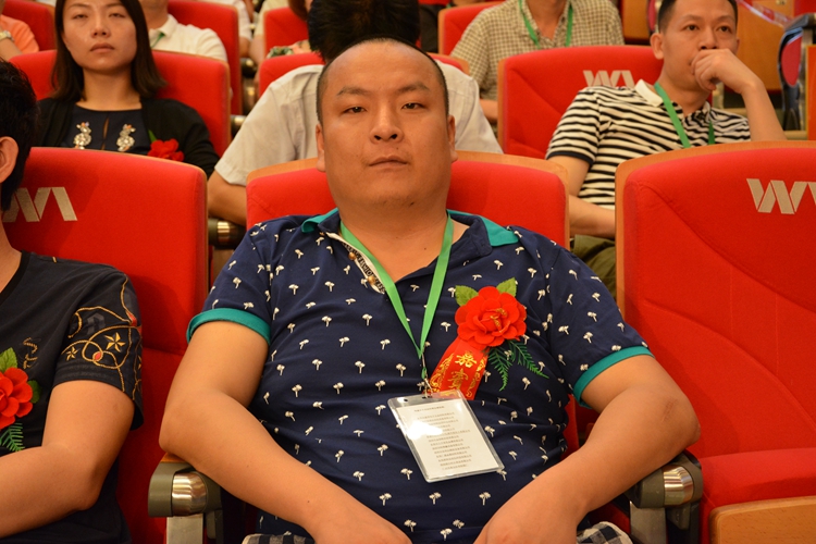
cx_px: 408
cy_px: 272
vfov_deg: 22.6
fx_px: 1360
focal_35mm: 60
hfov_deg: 33.4
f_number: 4.5
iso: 2000
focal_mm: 40
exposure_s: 1/30
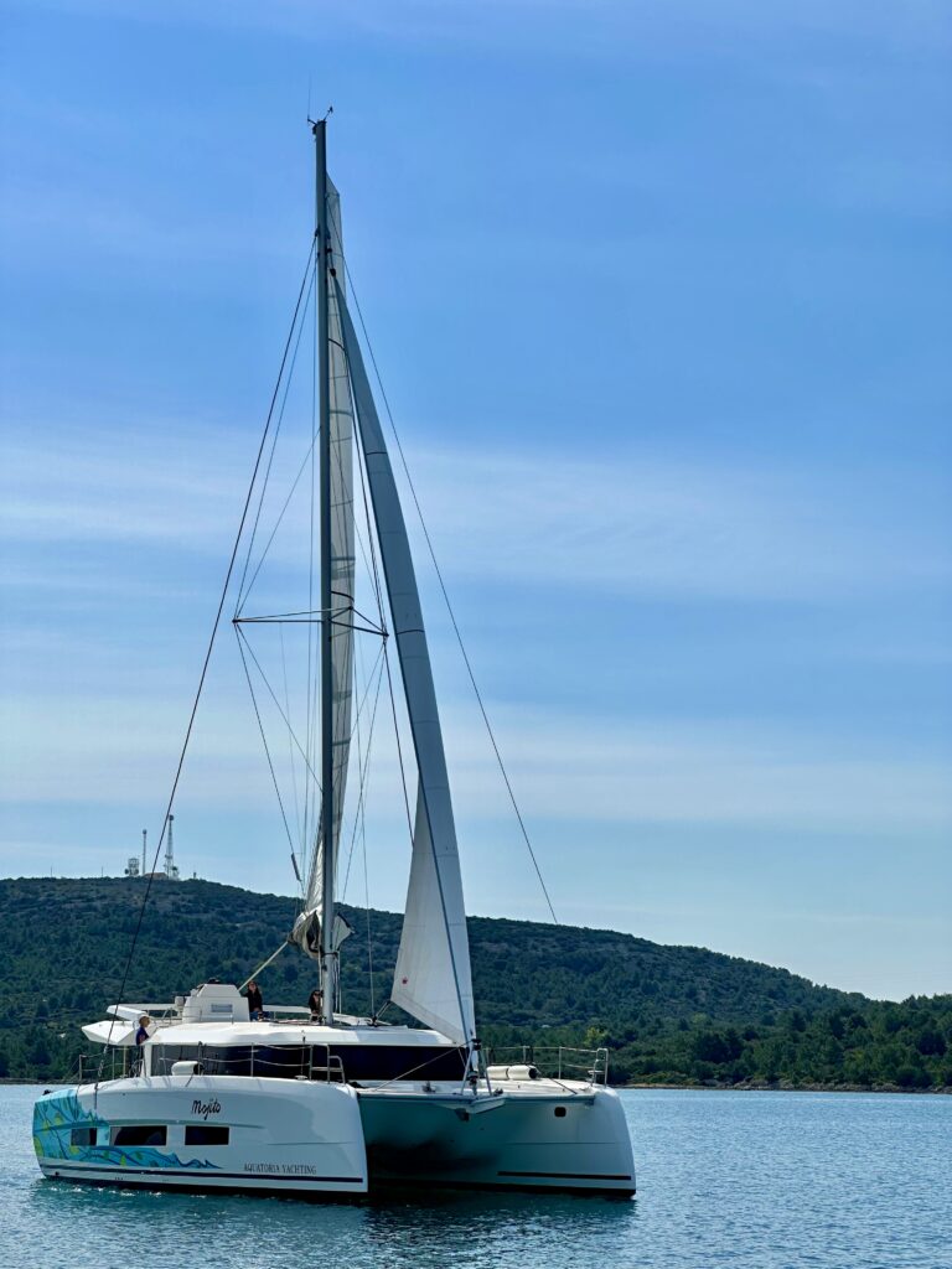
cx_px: 476
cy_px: 634
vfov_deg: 25.3
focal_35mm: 77
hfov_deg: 19.1
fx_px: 2824
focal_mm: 9
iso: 32
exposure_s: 1/1130
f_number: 2.8
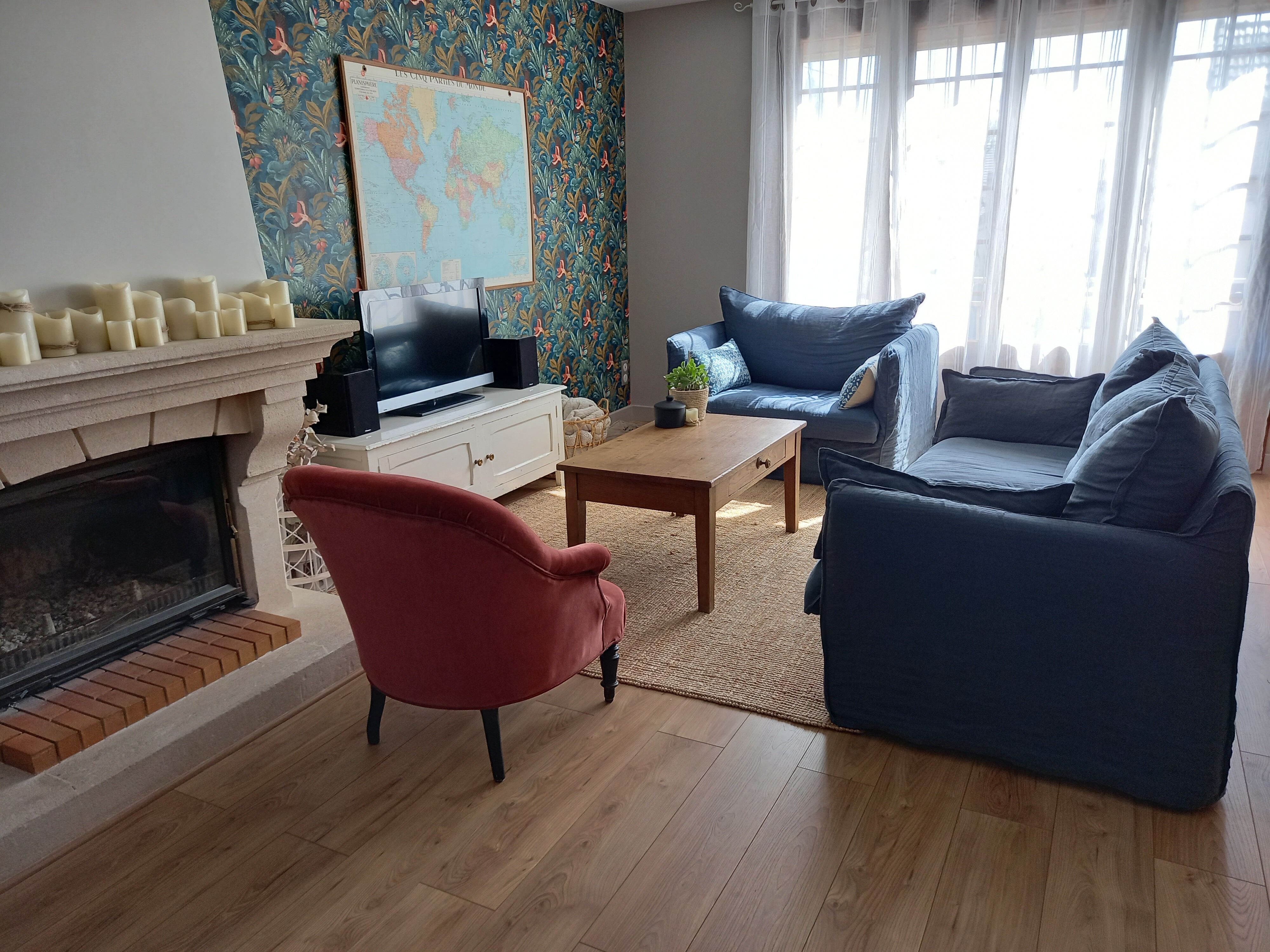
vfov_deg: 54.9
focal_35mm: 25
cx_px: 635
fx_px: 917
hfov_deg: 69.4
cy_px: 476
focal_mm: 4.6
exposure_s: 1/50
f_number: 2
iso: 50
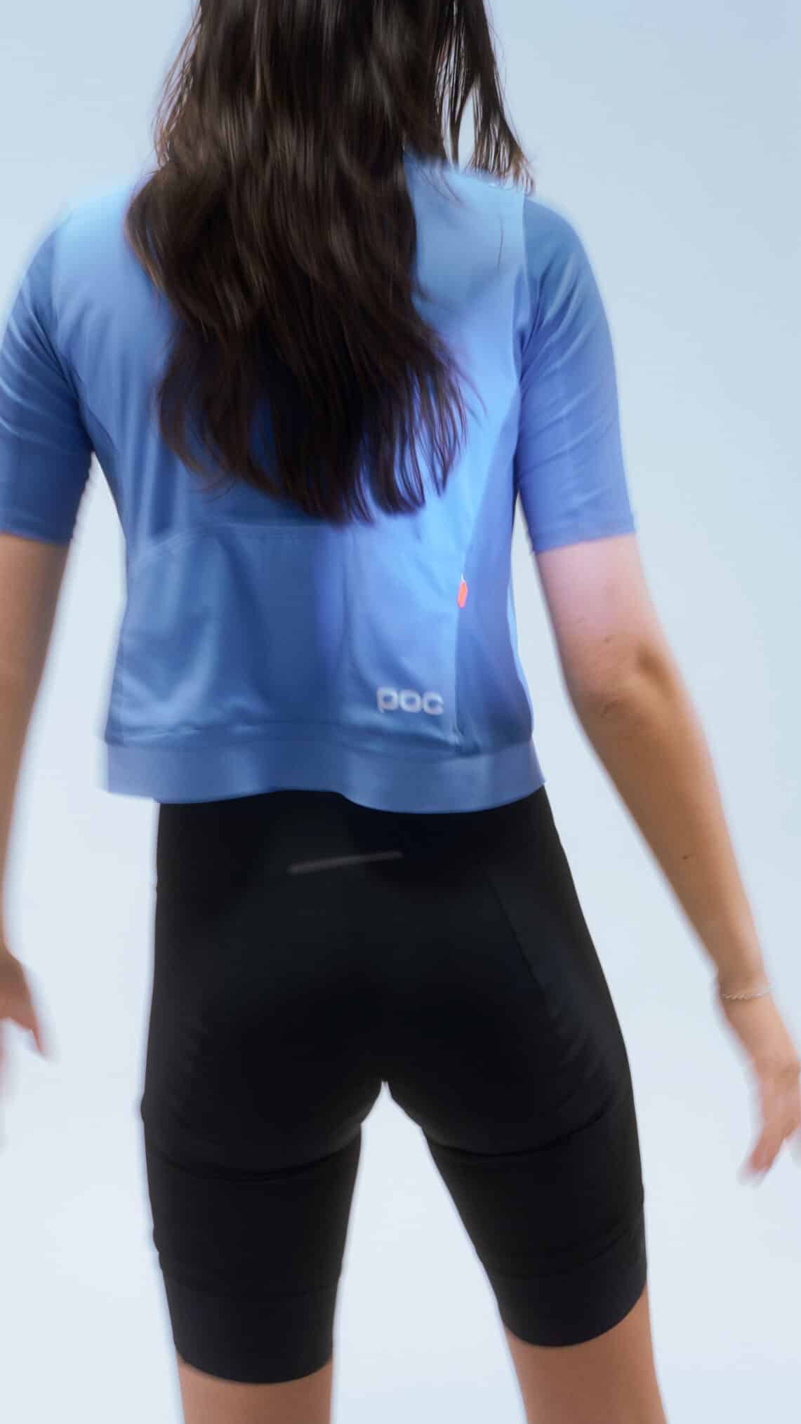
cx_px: 400
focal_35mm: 37
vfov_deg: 54.0
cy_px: 713
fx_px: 1397
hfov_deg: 32.0
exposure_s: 1/30
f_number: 10
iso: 200
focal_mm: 35
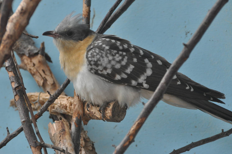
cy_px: 73
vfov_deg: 6.1
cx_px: 119
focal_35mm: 226
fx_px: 1455
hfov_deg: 9.1
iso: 900
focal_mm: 140
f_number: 4.8
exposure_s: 1/500
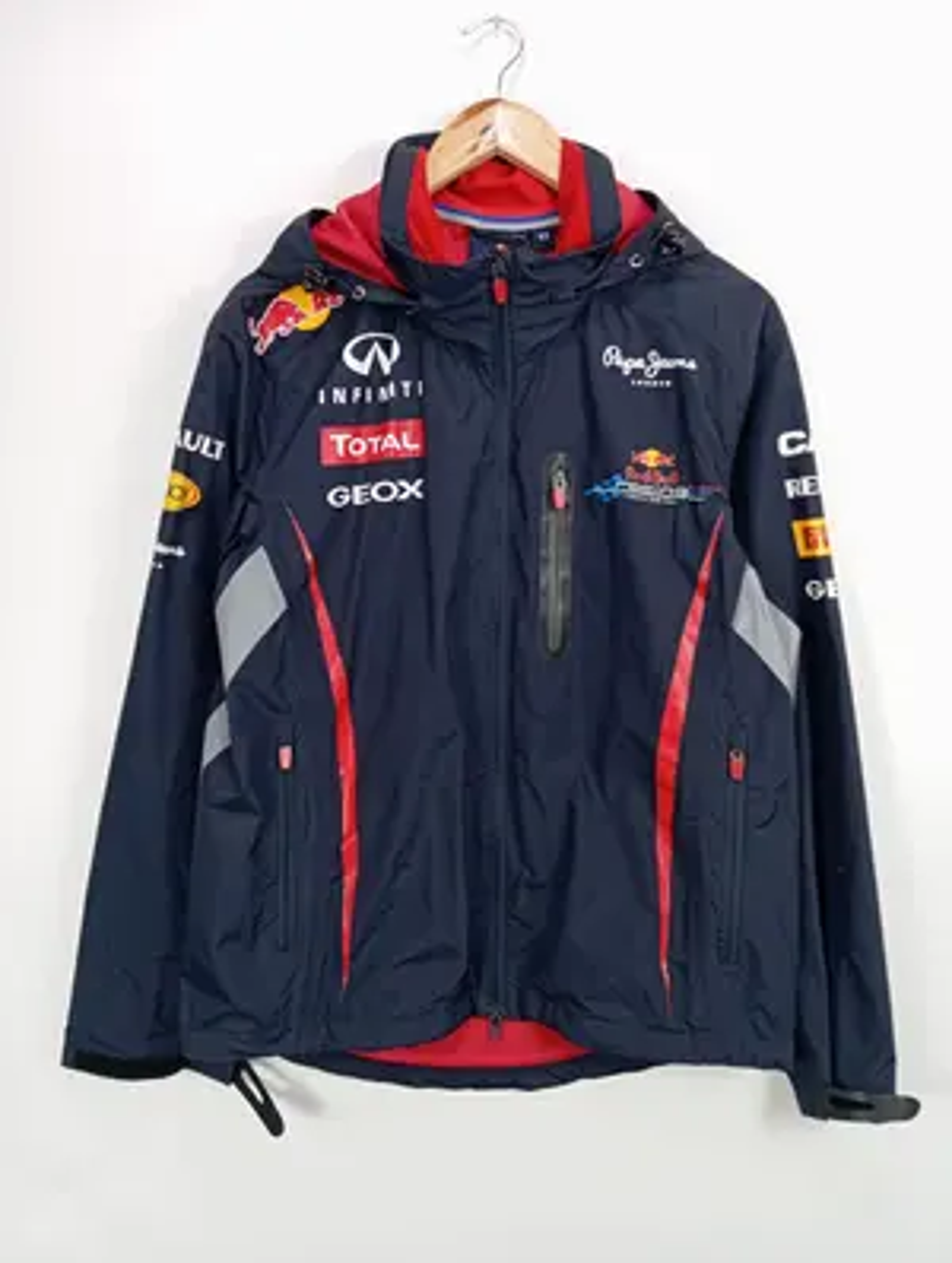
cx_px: 476
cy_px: 632
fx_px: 1023
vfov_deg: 63.4
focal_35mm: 28
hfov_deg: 49.9
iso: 79
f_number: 1.8
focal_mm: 4.22
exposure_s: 1/50
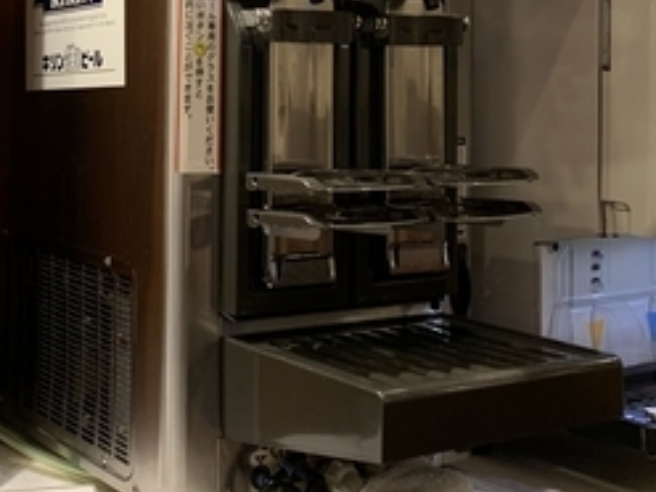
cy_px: 50
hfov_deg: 30.0
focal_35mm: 63
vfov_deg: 22.7
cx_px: 135
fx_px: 1194
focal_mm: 4.25
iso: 160
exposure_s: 1/60
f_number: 1.8
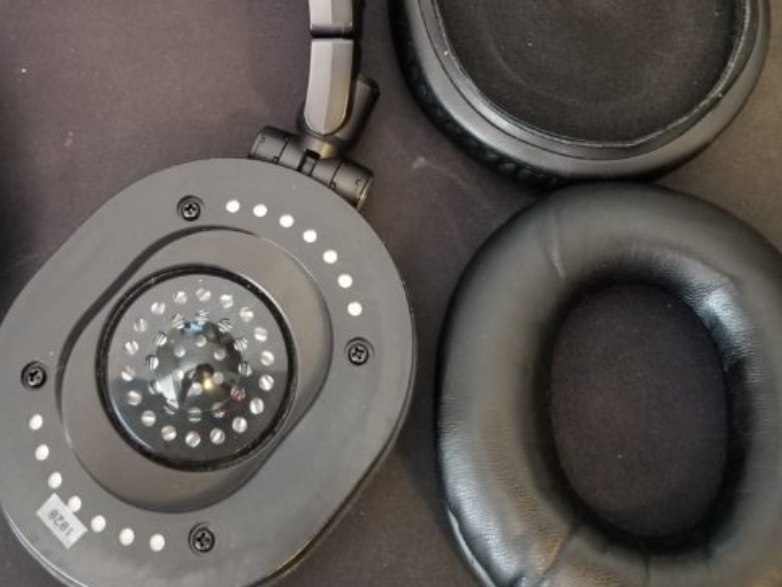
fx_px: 971
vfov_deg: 32.8
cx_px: 239
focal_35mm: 43
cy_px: 131
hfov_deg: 43.0
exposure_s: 1/10
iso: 400
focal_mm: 4.25
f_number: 1.7
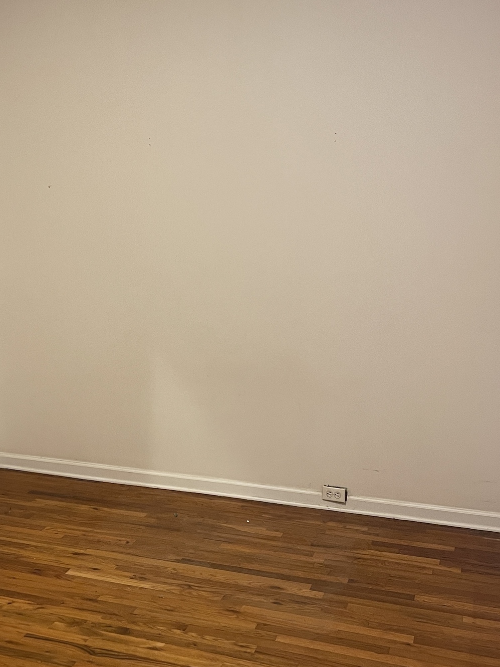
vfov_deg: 42.1
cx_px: 137
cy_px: 343
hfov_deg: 31.7
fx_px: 867
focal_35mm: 45
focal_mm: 4.2
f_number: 1.6
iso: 200
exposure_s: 1/60
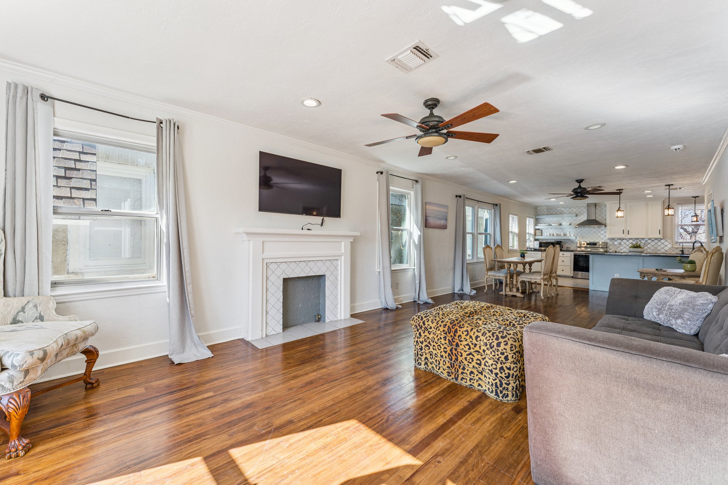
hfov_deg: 104.3
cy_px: 242
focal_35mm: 14
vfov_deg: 81.2
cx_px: 364
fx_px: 283
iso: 200
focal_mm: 14
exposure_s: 1/50
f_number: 10
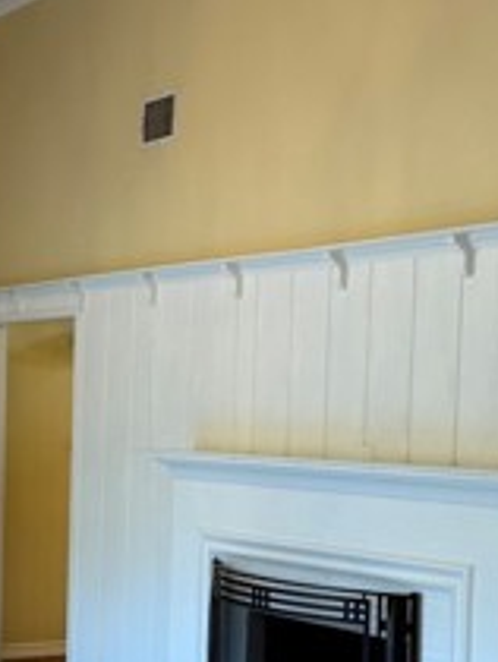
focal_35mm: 73
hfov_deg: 19.7
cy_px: 451
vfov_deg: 26.5
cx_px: 9
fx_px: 1397
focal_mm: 6.76
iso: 125
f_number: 1.78
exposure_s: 1/120
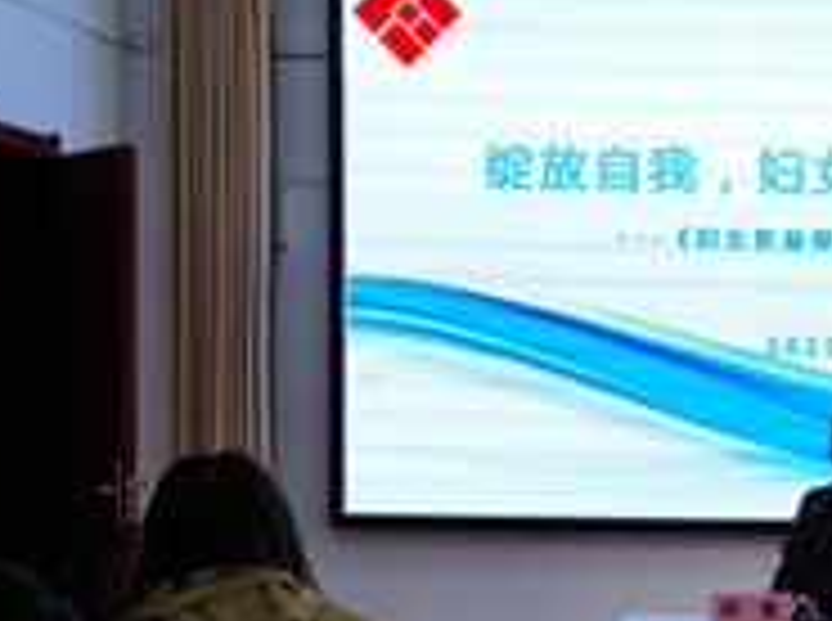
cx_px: 774
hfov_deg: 24.3
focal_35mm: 78
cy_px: 448
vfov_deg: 18.7
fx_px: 1871
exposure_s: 1/100
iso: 51
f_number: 1.69
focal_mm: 6.72
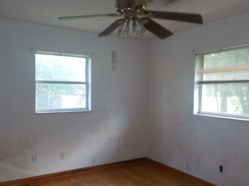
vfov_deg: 46.8
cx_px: 124
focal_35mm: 30
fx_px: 216
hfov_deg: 60.0
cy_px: 93
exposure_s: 1/30
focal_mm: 4.1
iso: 200
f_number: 3.3
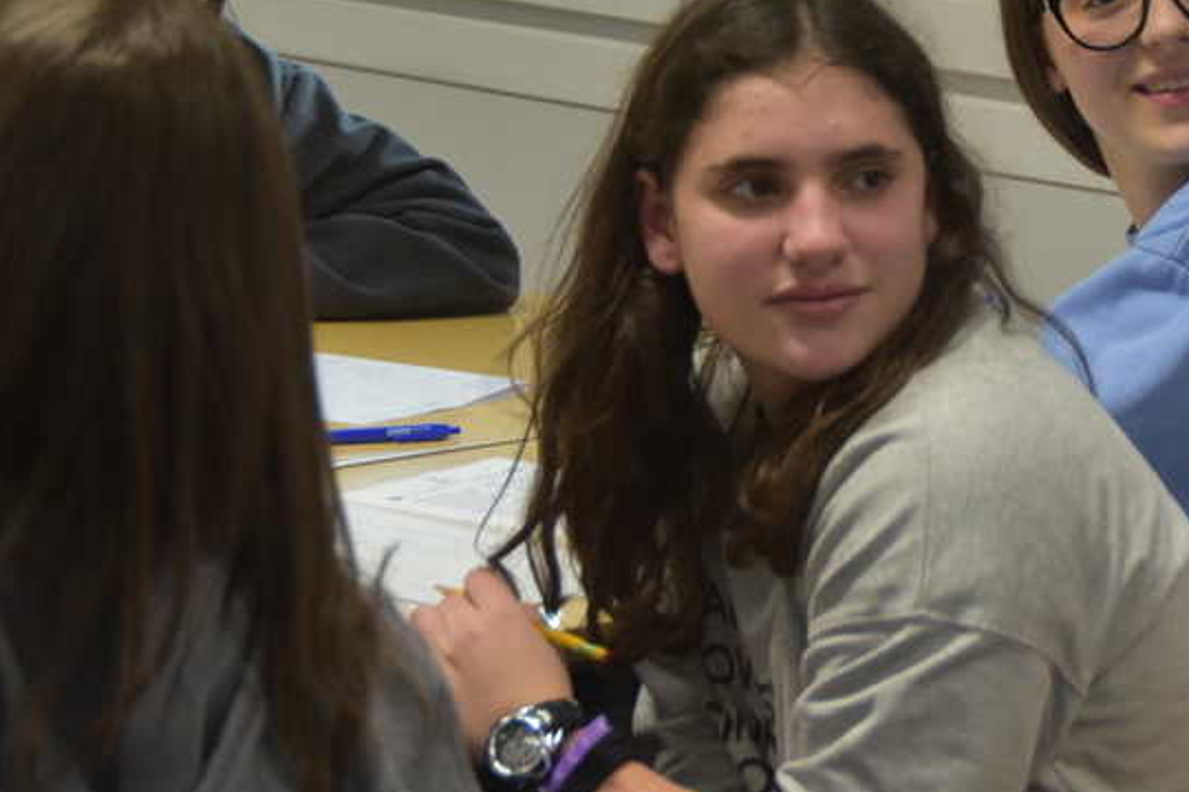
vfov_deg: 6.6
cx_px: 966
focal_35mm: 207
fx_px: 6834
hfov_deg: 9.9
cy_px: 119
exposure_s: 1/60
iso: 800
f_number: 4.8
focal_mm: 62
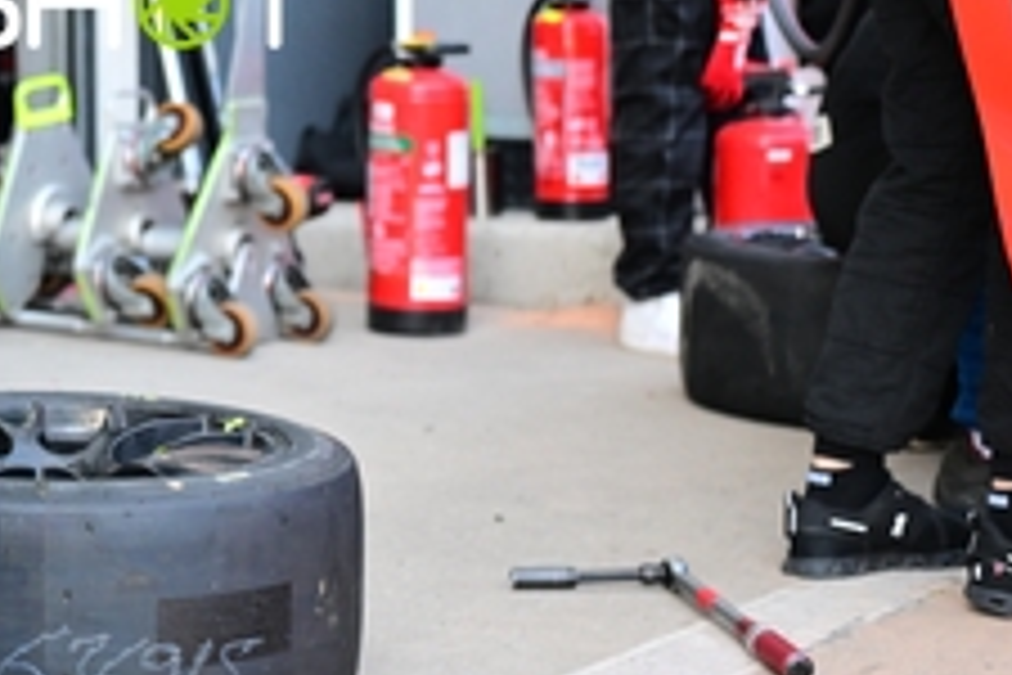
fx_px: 3148
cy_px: 4
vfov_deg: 12.1
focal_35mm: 112
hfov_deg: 17.6
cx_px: -121
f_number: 2.1
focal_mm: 42
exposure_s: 1/1600
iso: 1250
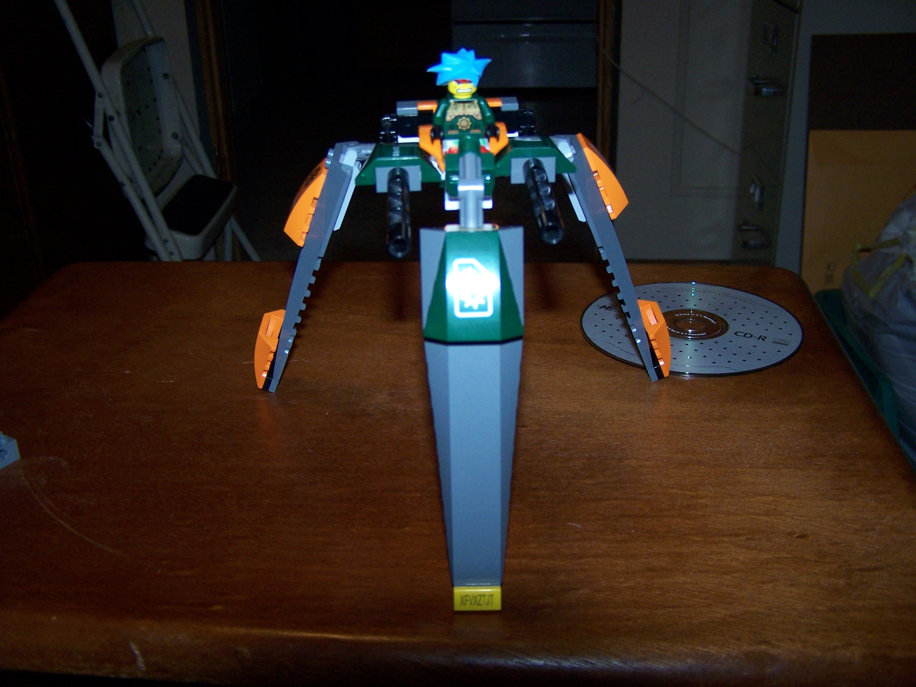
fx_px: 1006
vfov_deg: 37.7
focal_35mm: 38
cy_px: 344
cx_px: 458
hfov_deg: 49.0
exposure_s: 1/60
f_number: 2.8
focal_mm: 6.3
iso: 140
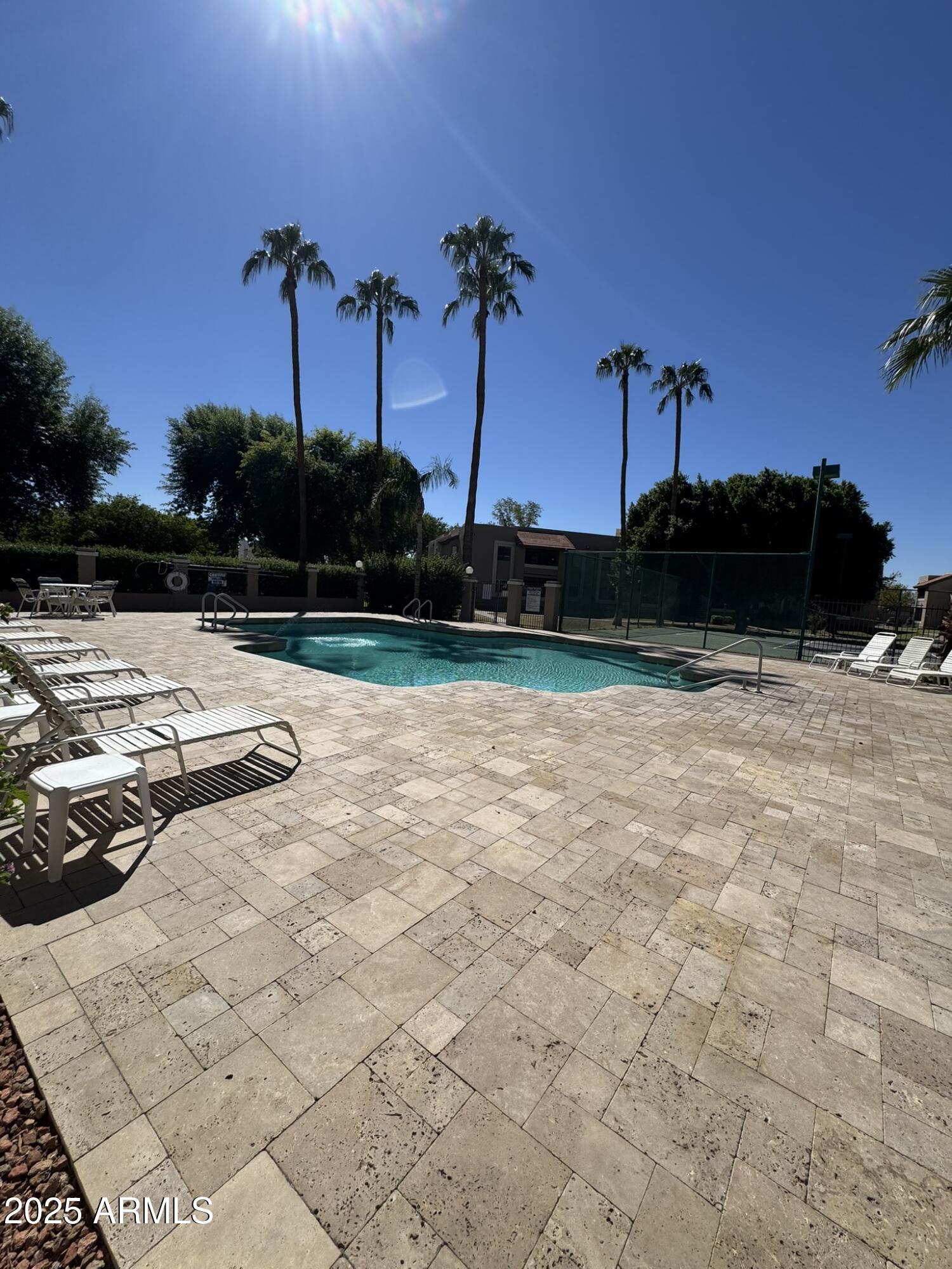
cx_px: 476
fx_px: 513
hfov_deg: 85.7
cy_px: 634
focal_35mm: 14
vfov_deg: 102.1
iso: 40
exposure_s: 1/3906
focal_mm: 2.22
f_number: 2.2
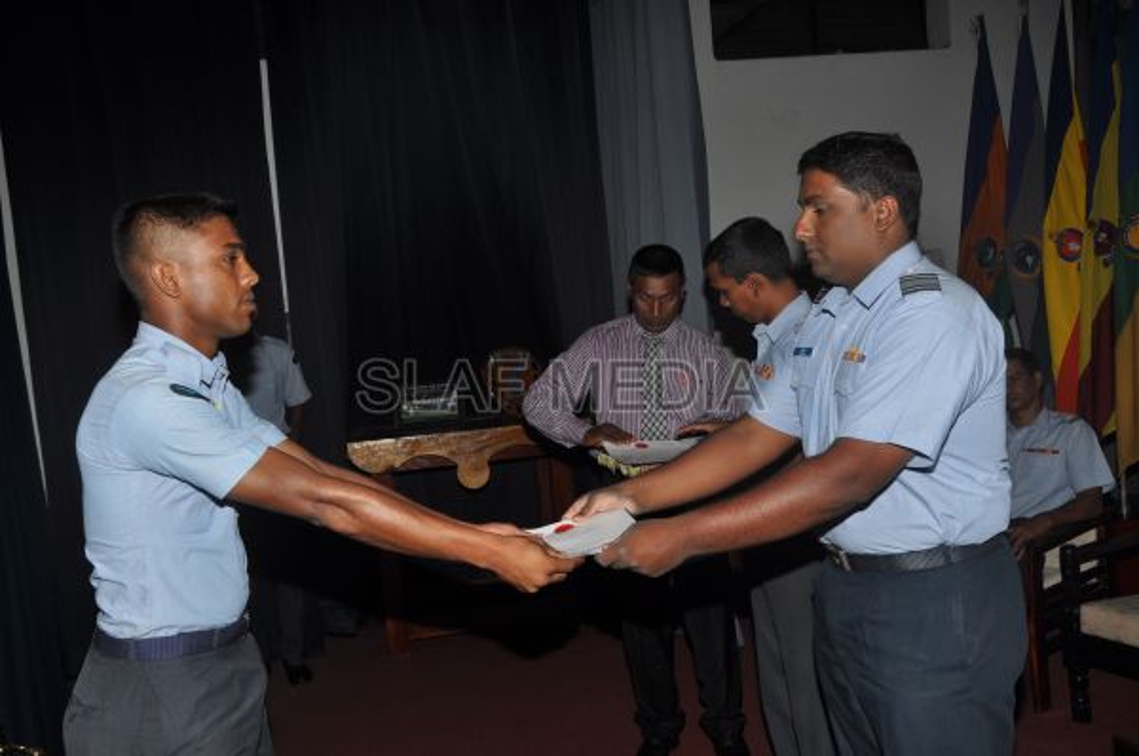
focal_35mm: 36
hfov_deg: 53.2
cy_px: 378
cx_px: 570
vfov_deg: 36.8
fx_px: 1137
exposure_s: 1/125
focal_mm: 24
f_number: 8
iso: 200
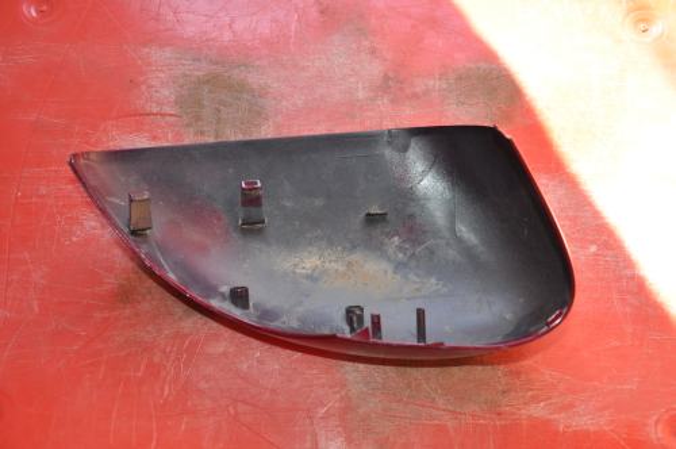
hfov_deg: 35.1
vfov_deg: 23.7
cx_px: 338
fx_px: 1069
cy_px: 224
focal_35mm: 57
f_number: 4.5
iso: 400
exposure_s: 1/125
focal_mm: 38
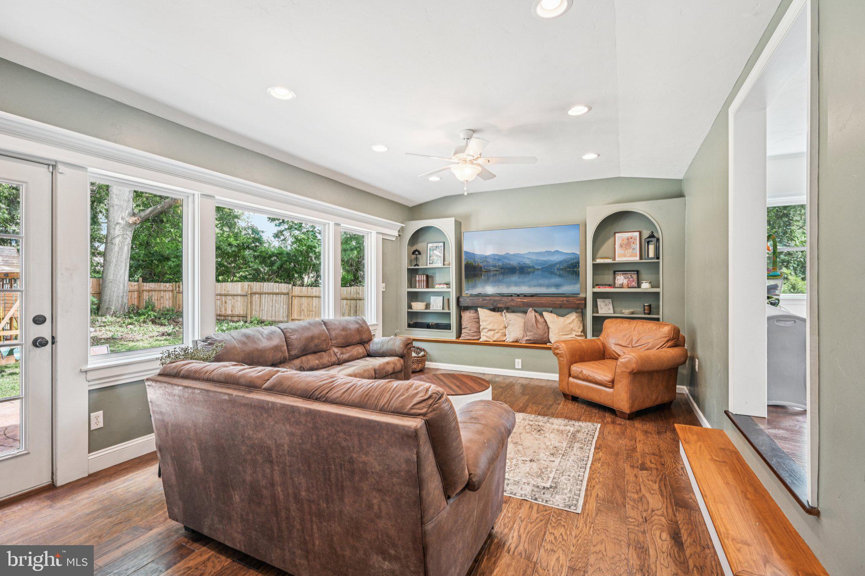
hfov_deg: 96.7
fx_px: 384
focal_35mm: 16
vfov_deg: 73.7
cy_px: 288
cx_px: 432
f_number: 8
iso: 800
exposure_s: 1/20
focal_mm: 16
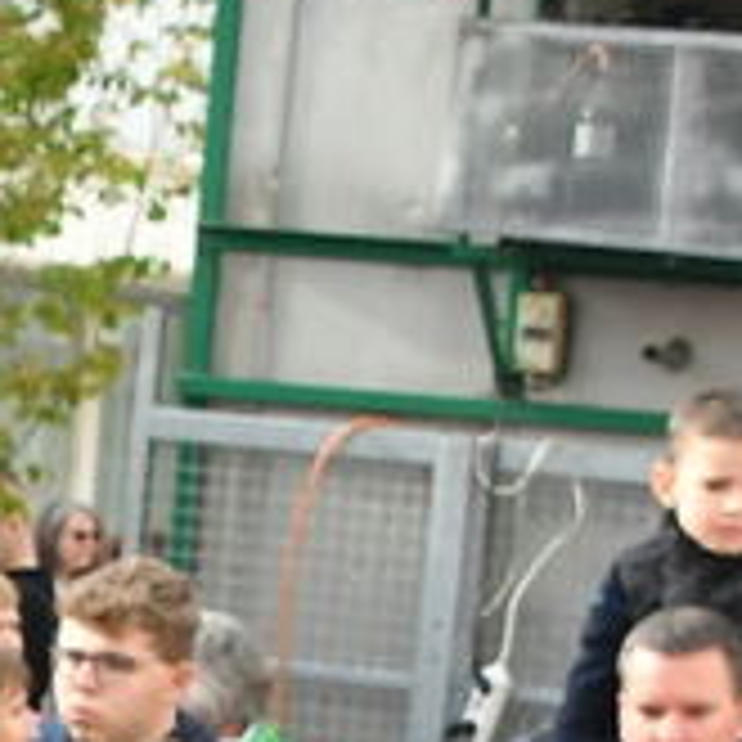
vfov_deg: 6.7
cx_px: -693
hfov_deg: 6.5
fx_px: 6305
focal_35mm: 260
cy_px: 1012
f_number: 10
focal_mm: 28
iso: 500
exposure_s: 1/200
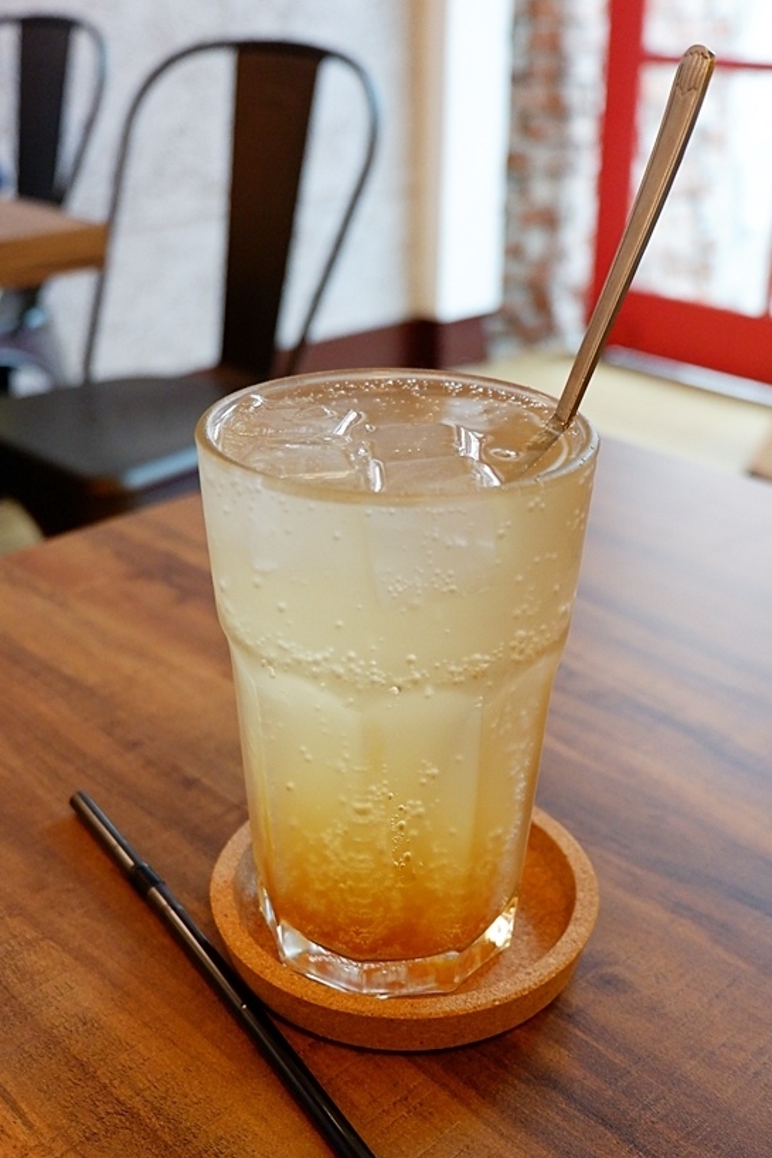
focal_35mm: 33
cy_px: 590
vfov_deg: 57.2
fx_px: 1062
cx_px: 391
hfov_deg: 40.0
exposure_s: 1/42
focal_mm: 20.1
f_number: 3.8
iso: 1600
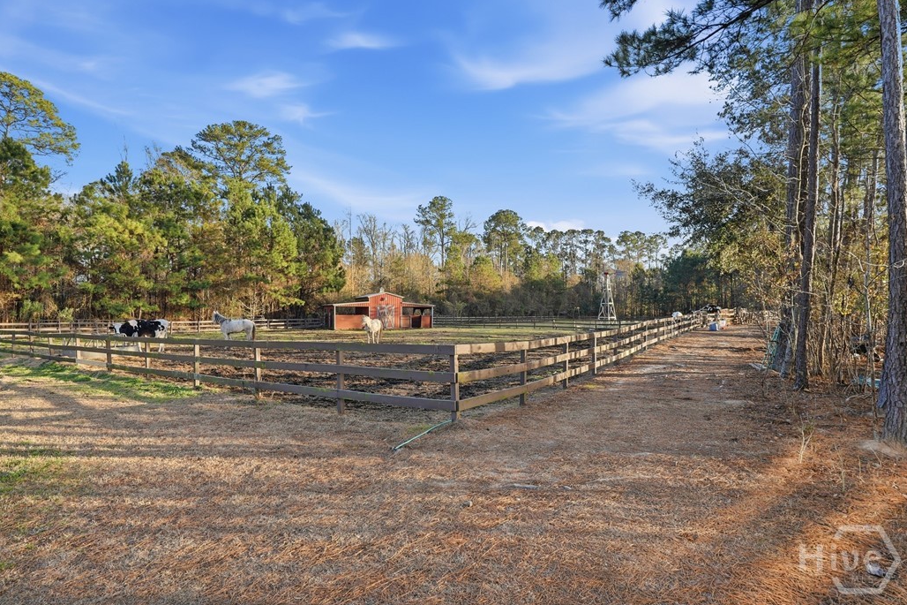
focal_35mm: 19
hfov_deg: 86.9
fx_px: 479
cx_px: 435
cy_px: 304
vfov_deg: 64.5
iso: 320
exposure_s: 1/4000
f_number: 9
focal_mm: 18
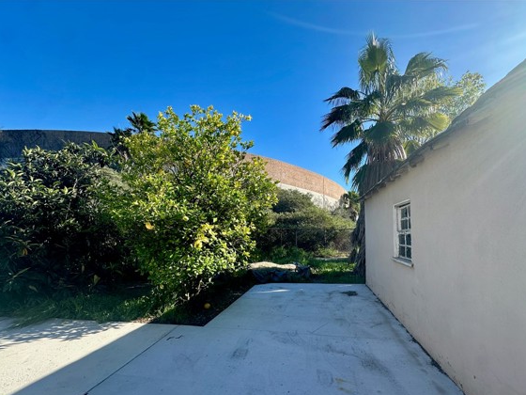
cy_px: 225
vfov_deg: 77.7
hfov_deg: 94.3
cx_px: 283
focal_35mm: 16
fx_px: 243
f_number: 2.2
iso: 50
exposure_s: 1/764
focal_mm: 2.22
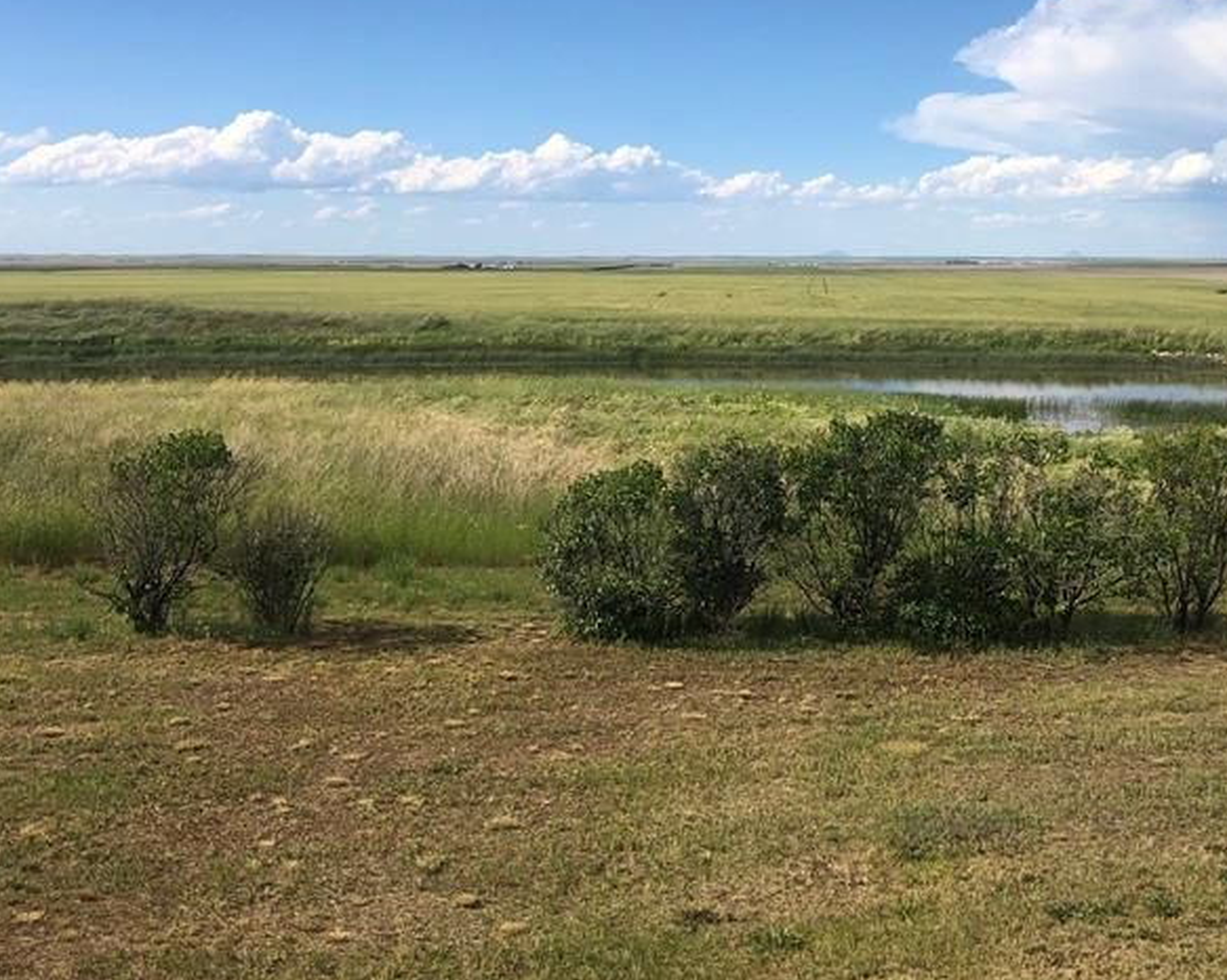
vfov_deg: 31.1
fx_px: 1743
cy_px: 311
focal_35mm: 48
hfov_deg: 38.6
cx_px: 751
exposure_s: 1/3040
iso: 20
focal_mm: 3.99
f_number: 1.8
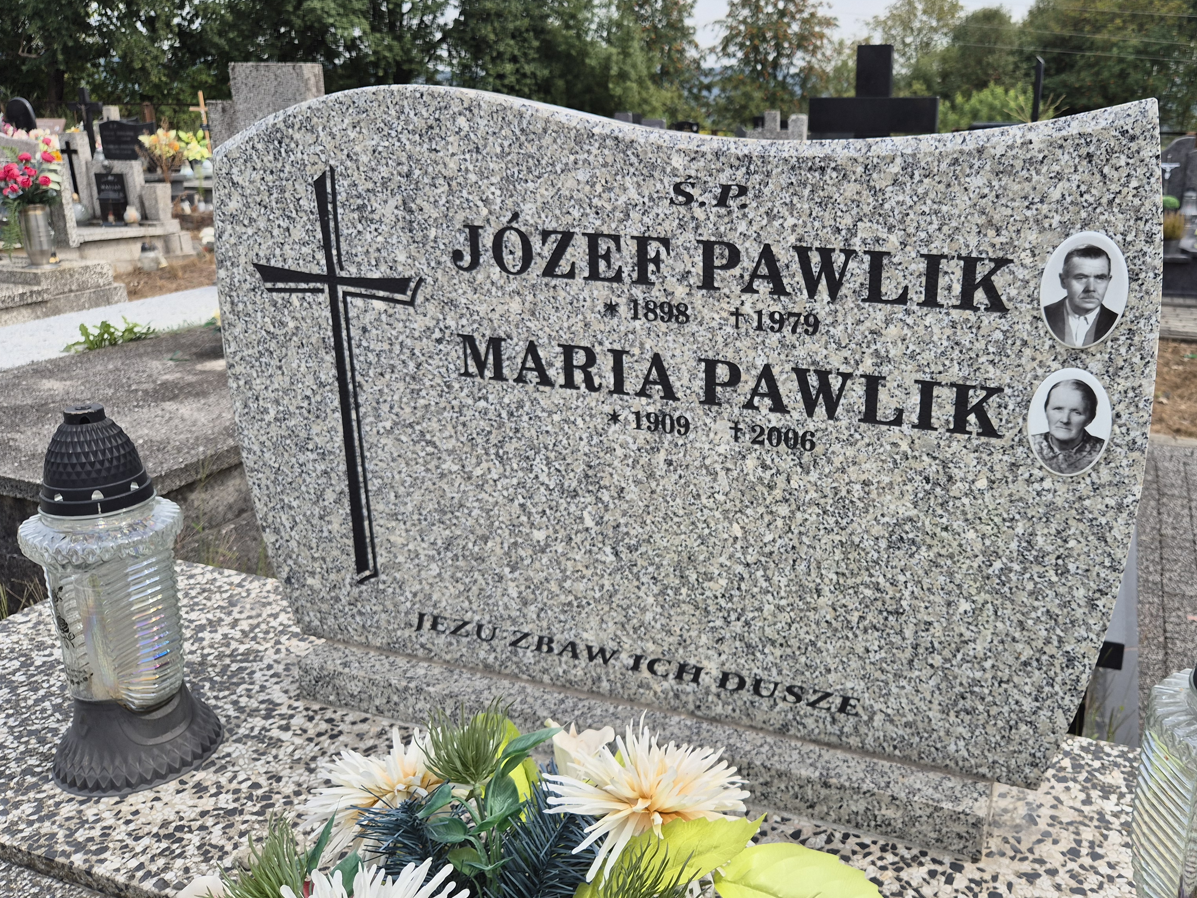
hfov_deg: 59.1
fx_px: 1037
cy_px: 412
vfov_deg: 46.7
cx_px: 756
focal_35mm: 30
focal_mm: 5.4
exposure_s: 1/1260
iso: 25
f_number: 1.8
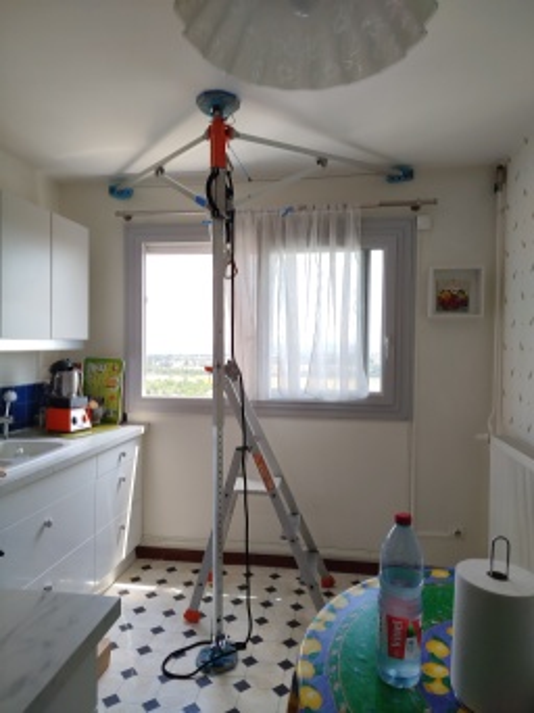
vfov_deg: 71.6
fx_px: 494
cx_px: 267
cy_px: 356
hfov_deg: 56.8
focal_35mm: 24
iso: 50
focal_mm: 5.31
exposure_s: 1/127
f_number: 1.7
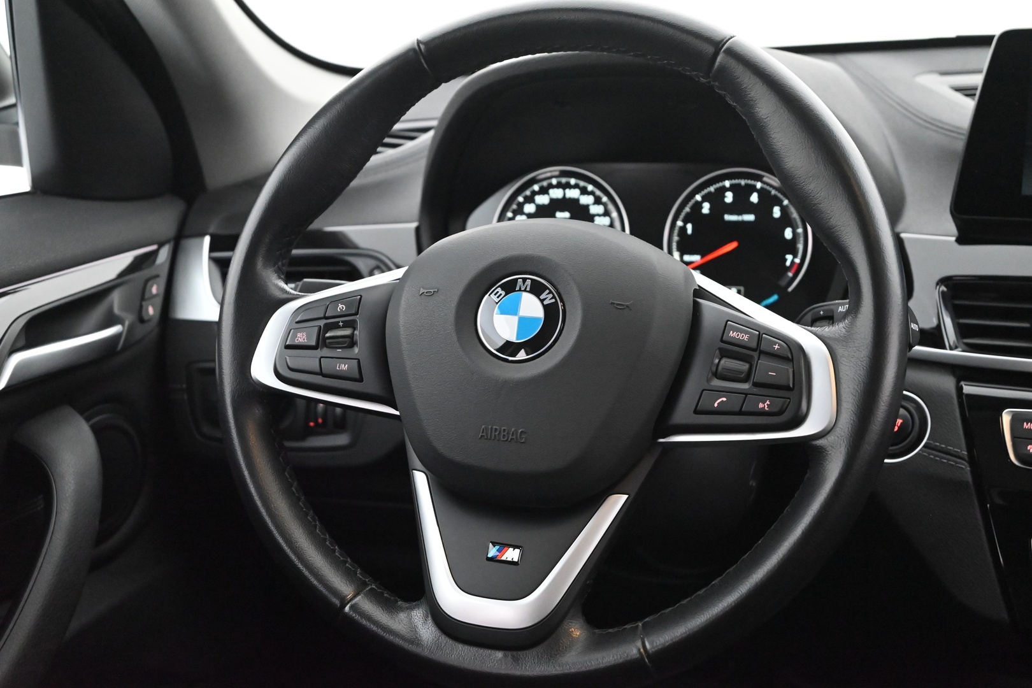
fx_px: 1261
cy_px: 344
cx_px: 516
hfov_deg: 44.5
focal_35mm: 44
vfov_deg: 30.5
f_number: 6
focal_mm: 44
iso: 11400
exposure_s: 1/60
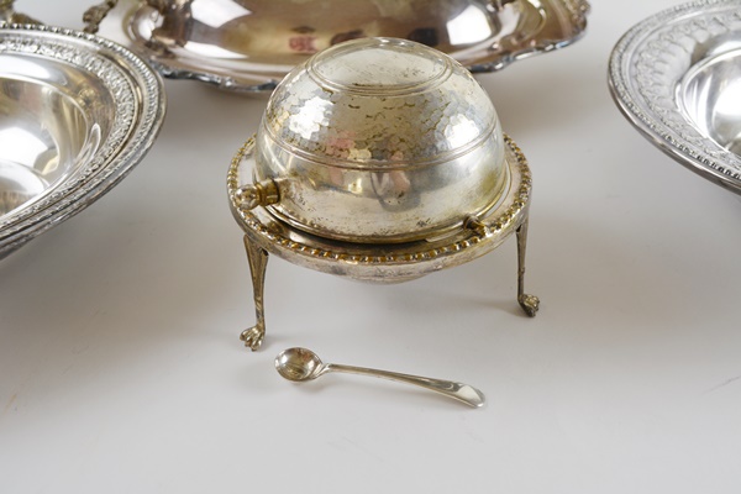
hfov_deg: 53.1
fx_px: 741
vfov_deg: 36.9
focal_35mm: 36
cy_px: 247
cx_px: 370
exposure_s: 1/125
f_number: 5.6
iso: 220
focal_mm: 24
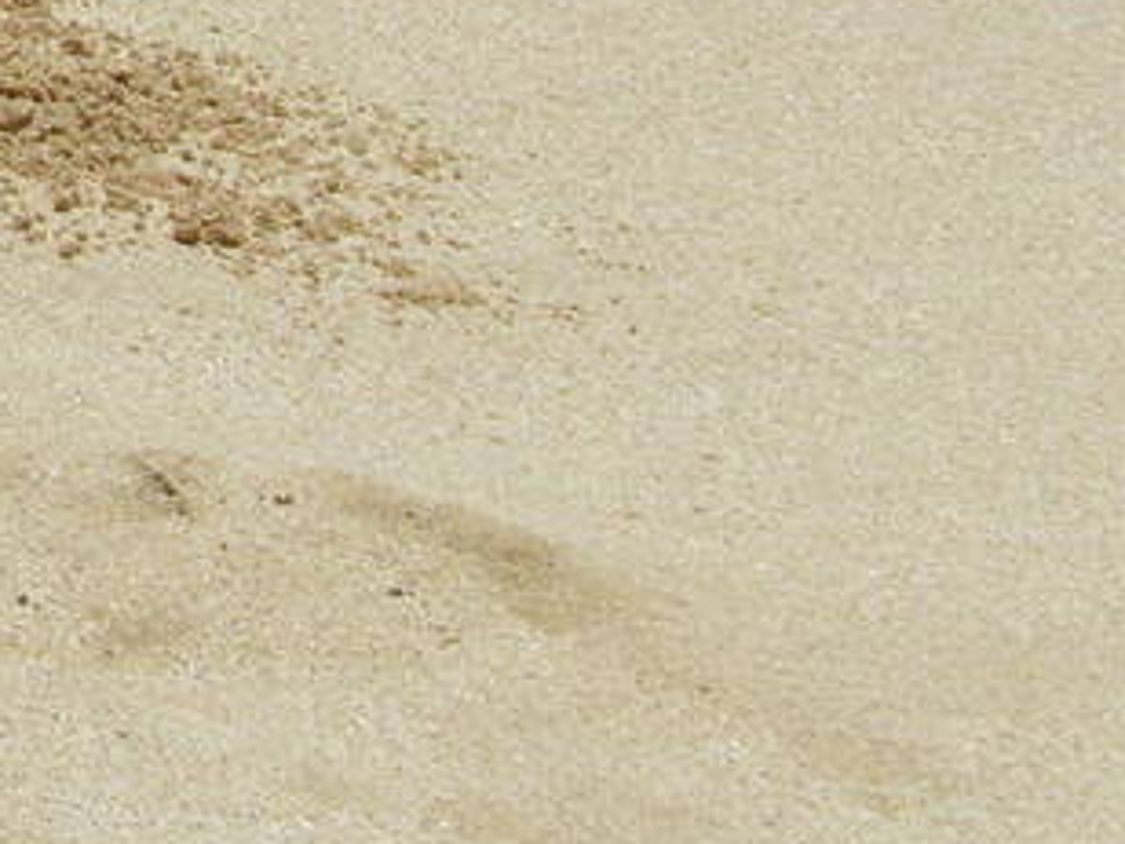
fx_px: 16900
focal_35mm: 520
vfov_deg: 2.9
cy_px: -460
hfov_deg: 3.8
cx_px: -884
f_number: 5.6
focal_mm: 17.1
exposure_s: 1/500
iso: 50
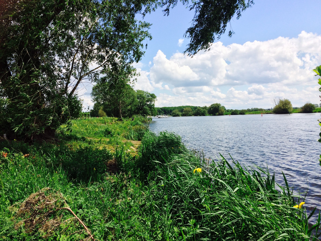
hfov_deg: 61.7
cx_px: 160
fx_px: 269
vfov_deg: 48.2
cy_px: 120
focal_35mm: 29
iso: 32
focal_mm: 4.15
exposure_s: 1/2740
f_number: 2.2
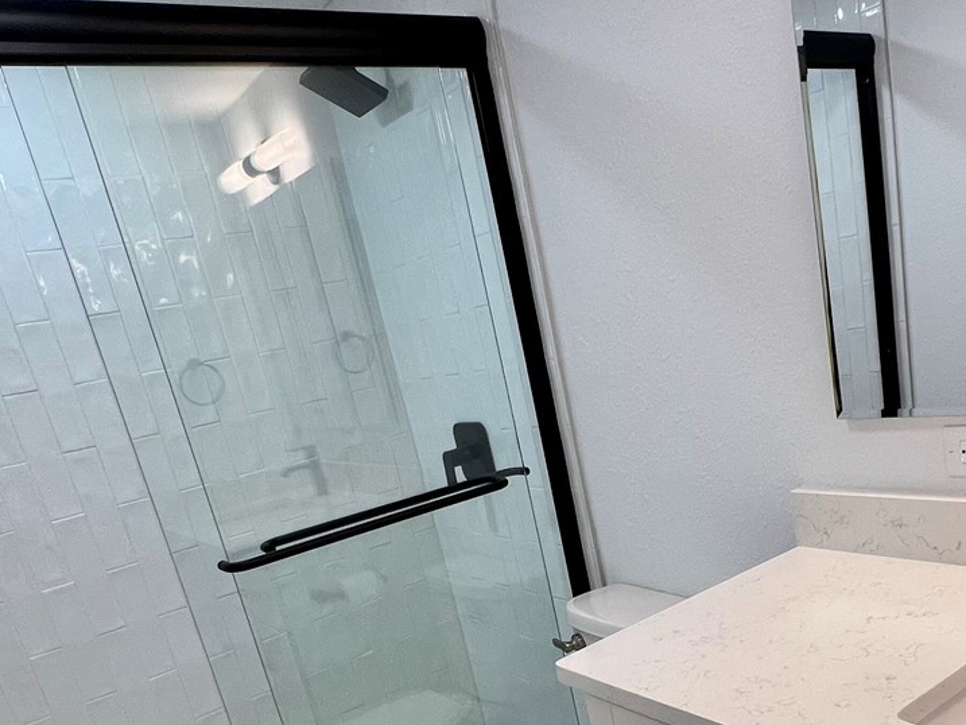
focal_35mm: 29
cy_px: 593
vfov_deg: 45.5
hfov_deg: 60.8
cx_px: 609
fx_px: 809
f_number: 1.8
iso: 80
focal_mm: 1.57
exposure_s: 1/120
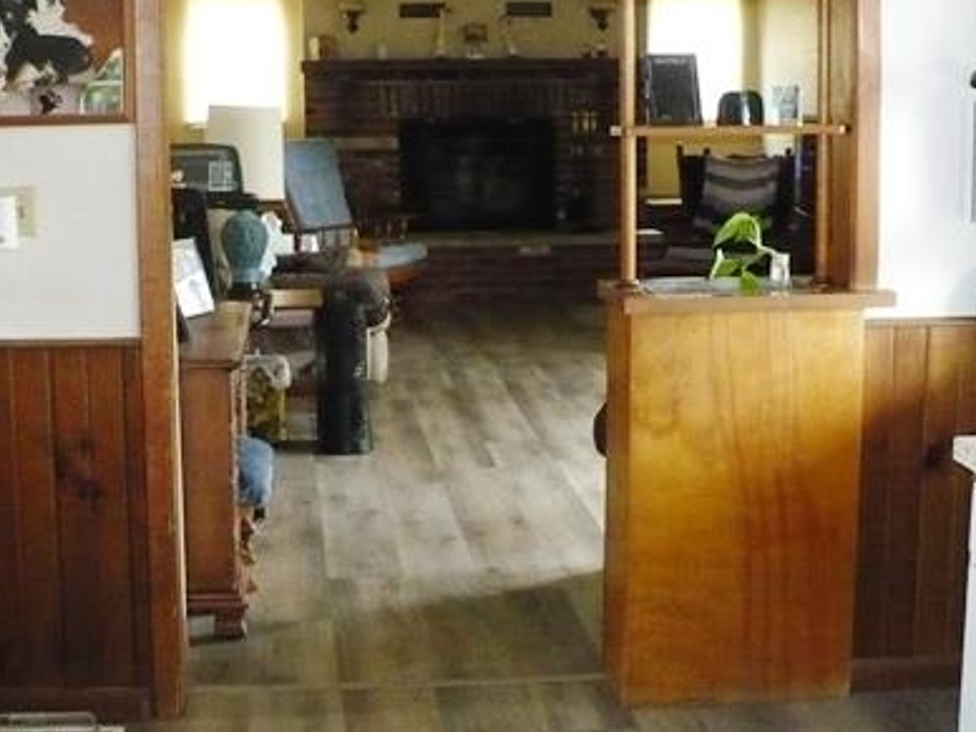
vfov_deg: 24.0
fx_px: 1720
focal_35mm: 61
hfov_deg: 31.4
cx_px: 309
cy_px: 299
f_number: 2.8
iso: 640
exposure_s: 1/30
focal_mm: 6.1
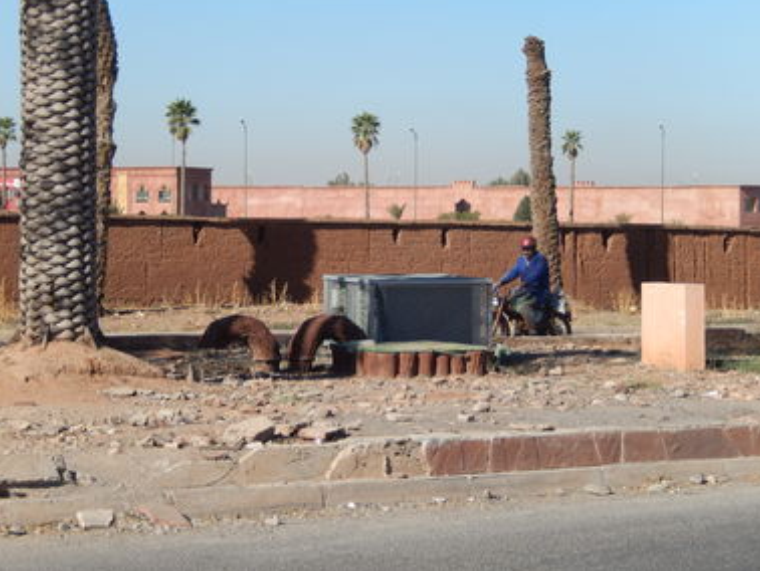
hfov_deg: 17.7
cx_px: 368
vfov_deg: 13.4
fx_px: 2439
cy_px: 273
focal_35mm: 111
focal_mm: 18.9
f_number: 5.3
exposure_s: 1/640
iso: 125
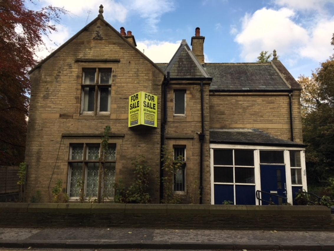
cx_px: 167
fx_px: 280
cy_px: 126
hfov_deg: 61.7
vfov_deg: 48.2
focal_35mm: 29
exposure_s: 1/793
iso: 25
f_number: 2.2
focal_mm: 4.15
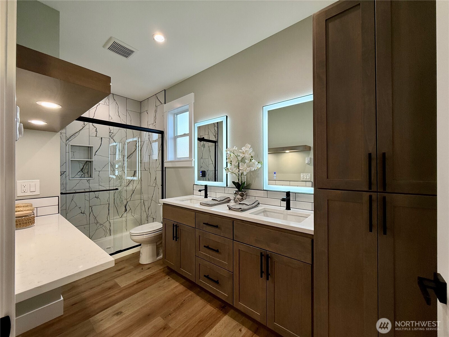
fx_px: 182
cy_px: 168
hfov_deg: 102.1
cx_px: 224
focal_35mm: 14
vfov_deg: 85.7
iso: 100
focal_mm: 2.22
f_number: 2.2
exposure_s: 1/120
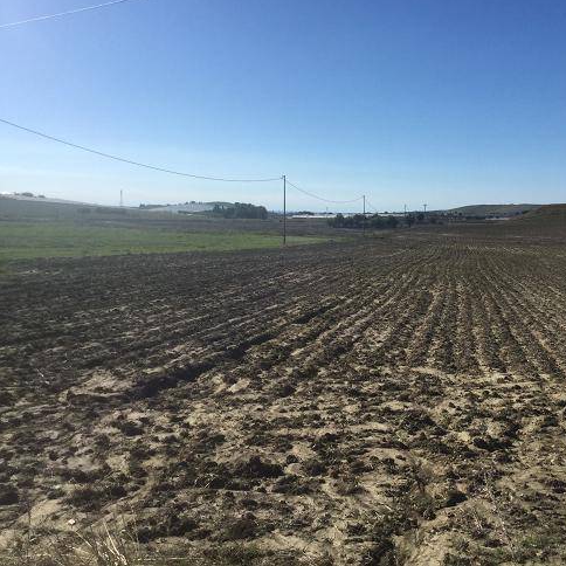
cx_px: 381
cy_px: 281
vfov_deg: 44.9
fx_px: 684
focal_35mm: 37
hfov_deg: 44.2
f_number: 2.4
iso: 25
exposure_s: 1/2203
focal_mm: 3.3
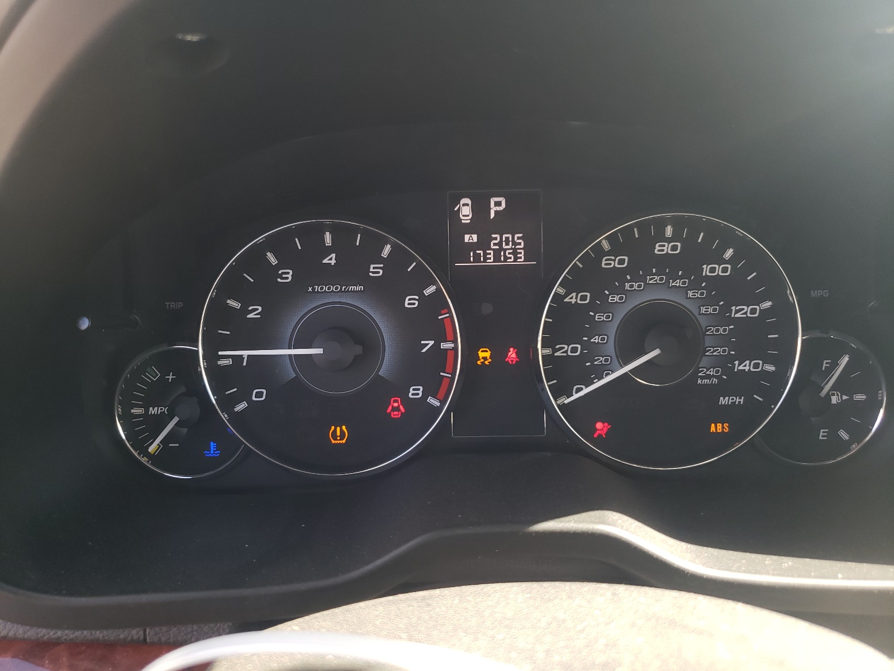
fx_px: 671
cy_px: 336
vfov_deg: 53.1
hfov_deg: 67.3
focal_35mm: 26
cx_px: 447
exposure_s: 1/120
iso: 60
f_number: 1.5
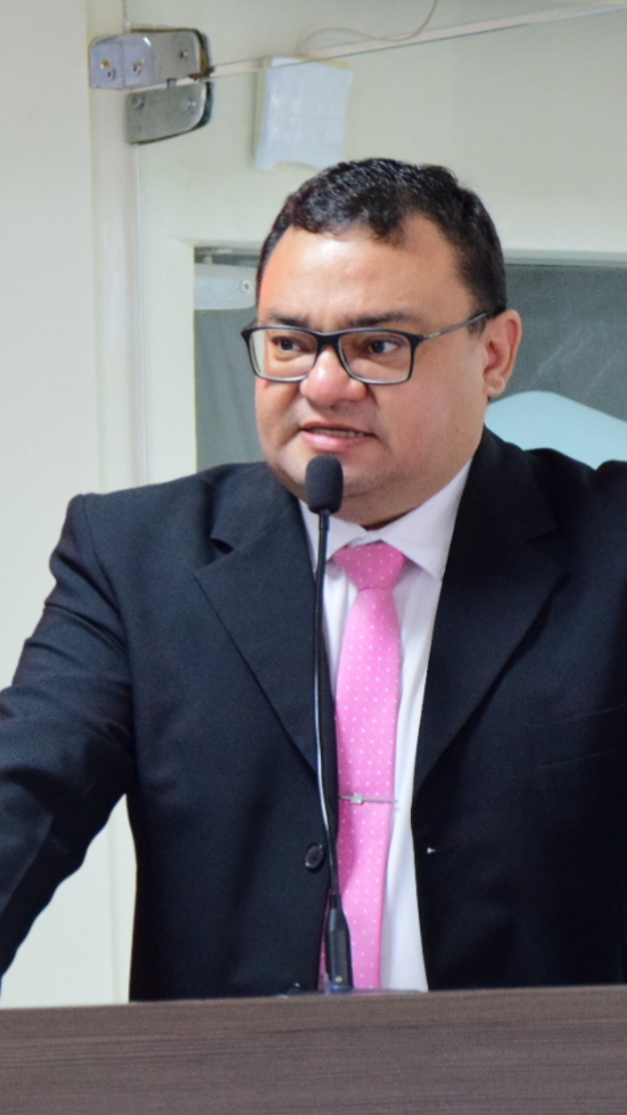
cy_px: 619
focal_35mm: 242
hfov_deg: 5.0
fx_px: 7153
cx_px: 65
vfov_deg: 8.9
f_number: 5.3
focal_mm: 80
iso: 2000
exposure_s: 1/60
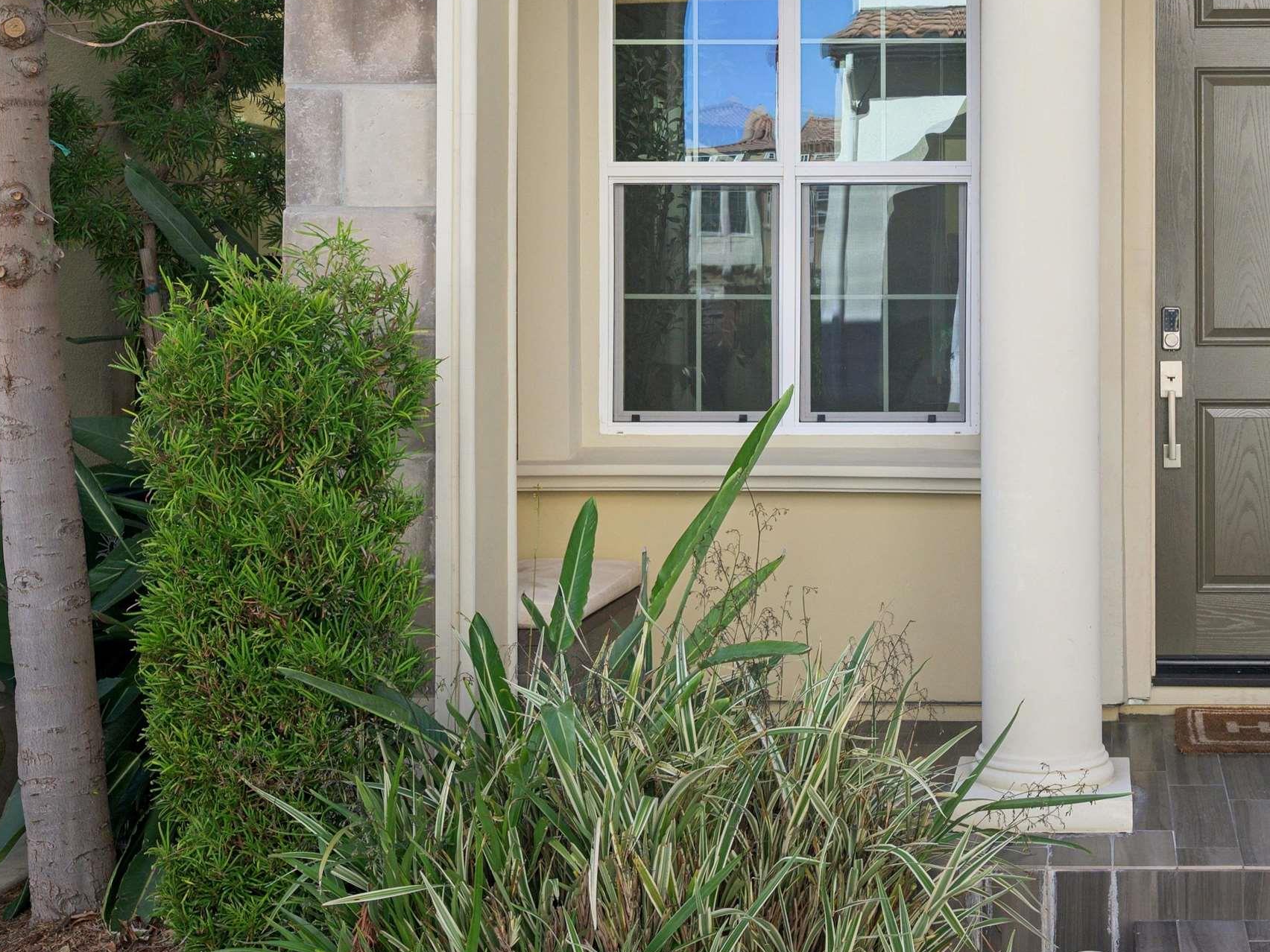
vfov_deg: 27.9
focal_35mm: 52
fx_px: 1908
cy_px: 359
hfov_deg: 35.4
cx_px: 1043
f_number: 9
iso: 400
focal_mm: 30
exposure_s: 1/250
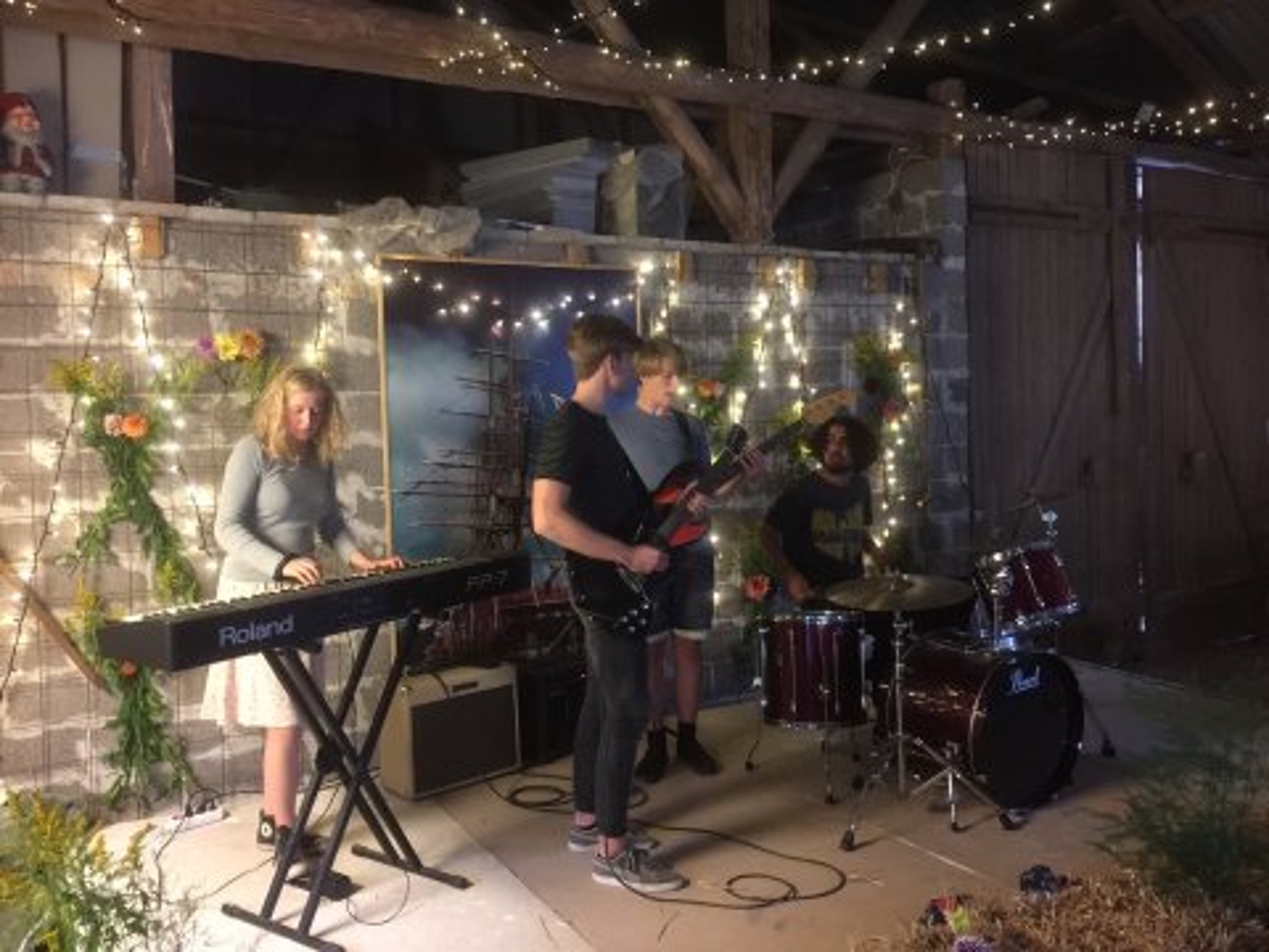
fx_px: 1063
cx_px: 634
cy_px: 476
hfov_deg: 61.7
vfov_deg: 48.2
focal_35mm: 29
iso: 125
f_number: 2.2
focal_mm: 4.15
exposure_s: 1/8
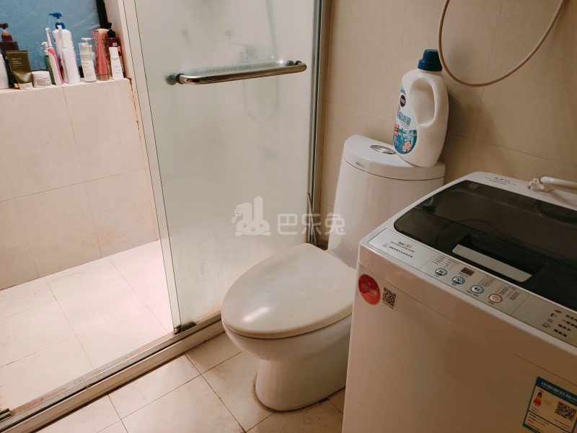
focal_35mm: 23
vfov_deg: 58.9
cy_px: 216
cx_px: 288
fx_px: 383
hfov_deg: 73.9
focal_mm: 4.74
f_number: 1.79
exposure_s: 1/100
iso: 128
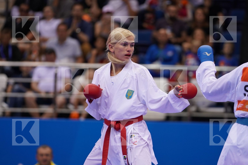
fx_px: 2184
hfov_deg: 6.5
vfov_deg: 4.3
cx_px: 124
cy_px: 81
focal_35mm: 317
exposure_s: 1/800
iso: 800
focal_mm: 200
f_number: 2.8
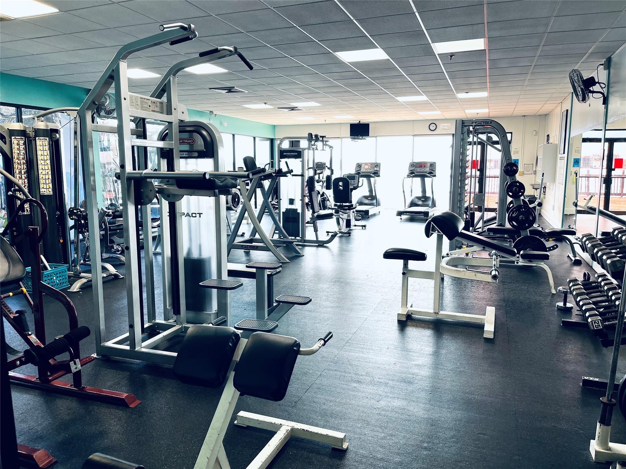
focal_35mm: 26
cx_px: 313
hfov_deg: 67.3
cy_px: 234
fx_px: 470
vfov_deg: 53.1
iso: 64
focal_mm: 5.1
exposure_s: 1/122
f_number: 1.6
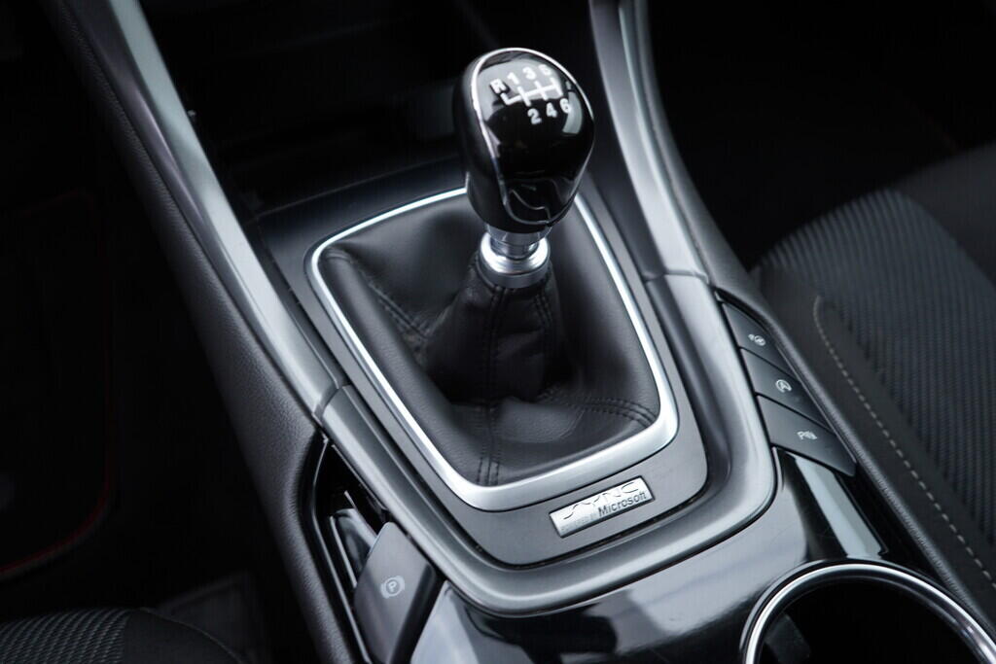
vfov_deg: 36.9
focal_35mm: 36
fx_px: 996
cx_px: 498
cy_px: 332
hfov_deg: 53.1
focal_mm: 24
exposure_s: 1/40
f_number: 2.8
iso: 160
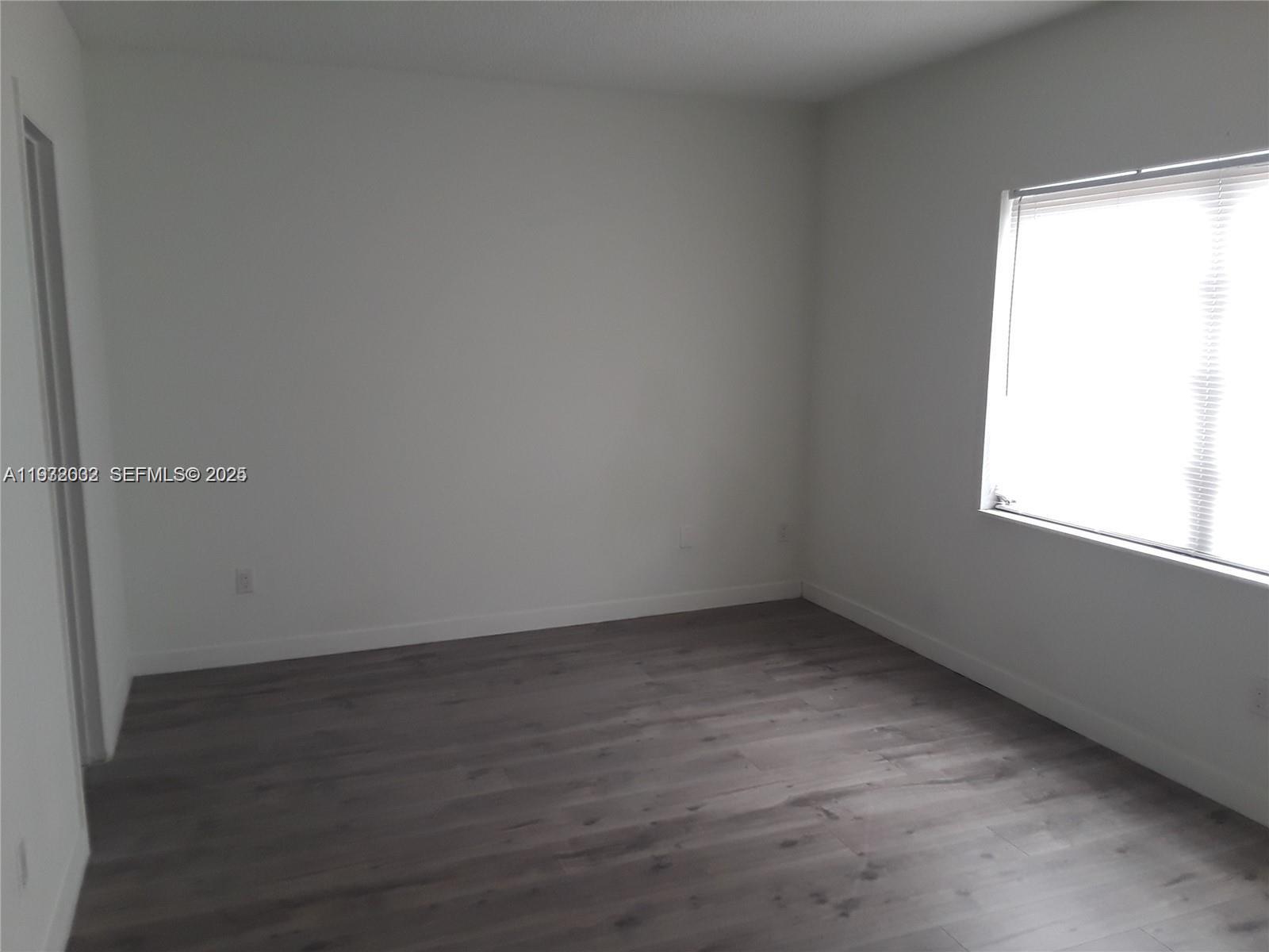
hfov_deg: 63.4
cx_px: 634
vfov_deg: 49.7
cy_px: 476
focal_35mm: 28
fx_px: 1026
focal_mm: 2.9
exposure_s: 1/40
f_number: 1.9
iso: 50
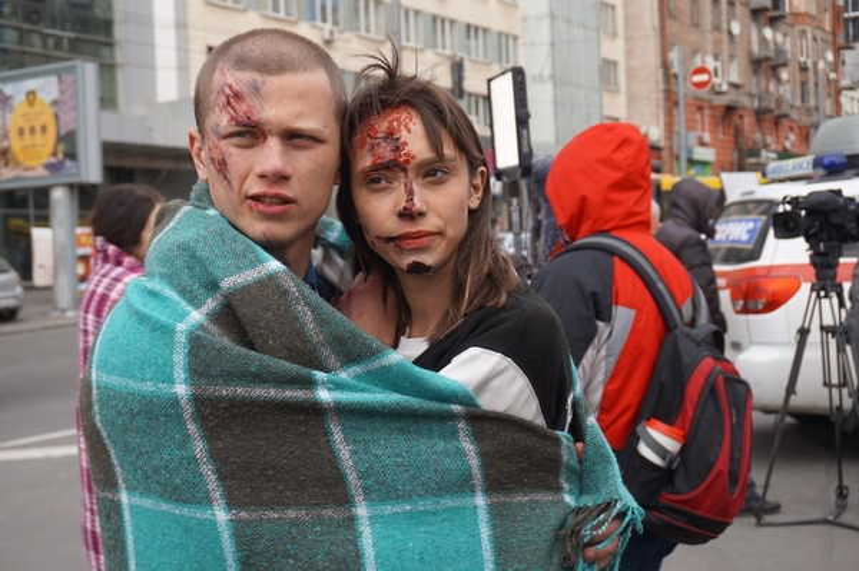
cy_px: 286
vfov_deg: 26.4
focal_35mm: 51
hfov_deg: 38.9
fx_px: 1216
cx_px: 430
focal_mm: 34
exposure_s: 1/200
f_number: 5.6
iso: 100
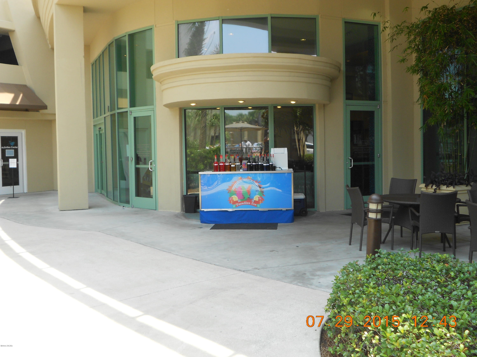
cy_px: 178
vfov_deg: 38.7
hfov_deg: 50.1
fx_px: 510
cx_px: 238
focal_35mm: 37
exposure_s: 1/160
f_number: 3.9
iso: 80
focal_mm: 6.7
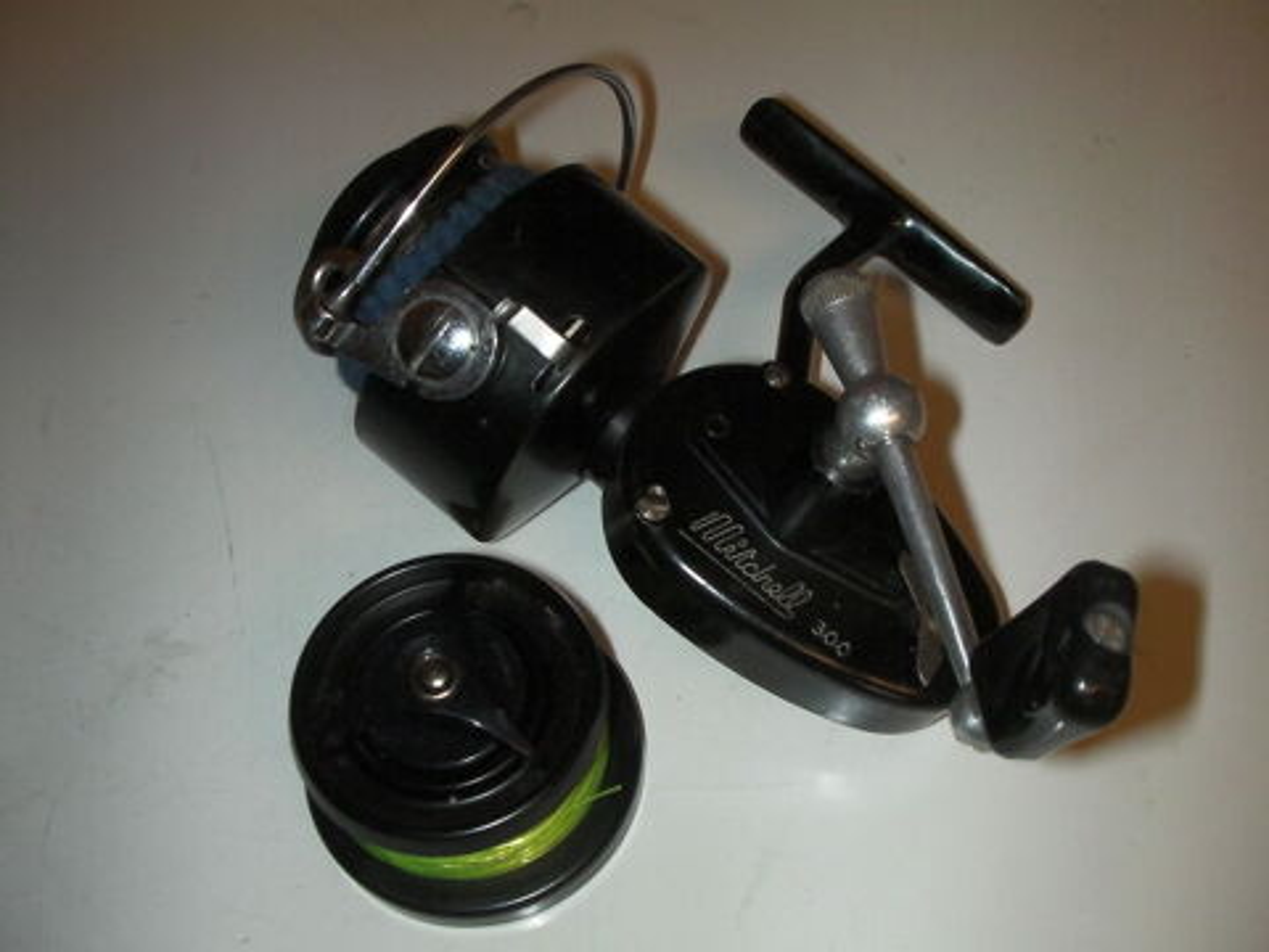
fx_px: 1393
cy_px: 476
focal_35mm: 38
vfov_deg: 37.7
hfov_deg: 49.0
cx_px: 634
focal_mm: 6.3
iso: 200
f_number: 5.6
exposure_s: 1/30
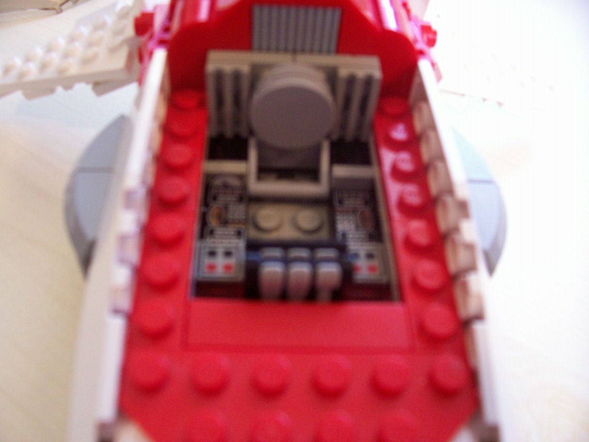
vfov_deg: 41.8
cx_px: 294
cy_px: 221
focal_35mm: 34
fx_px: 579
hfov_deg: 54.0
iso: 160
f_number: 2.7
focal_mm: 5.6
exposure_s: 1/21.2
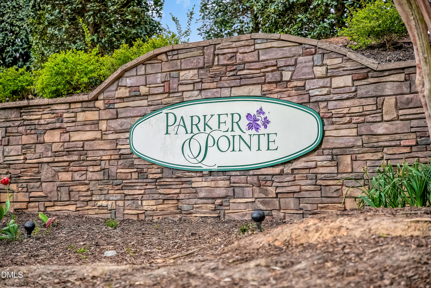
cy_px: 144
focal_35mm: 70
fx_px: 838
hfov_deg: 28.8
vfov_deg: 19.5
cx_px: 216
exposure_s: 1/3200
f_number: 2.8
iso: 250
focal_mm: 70
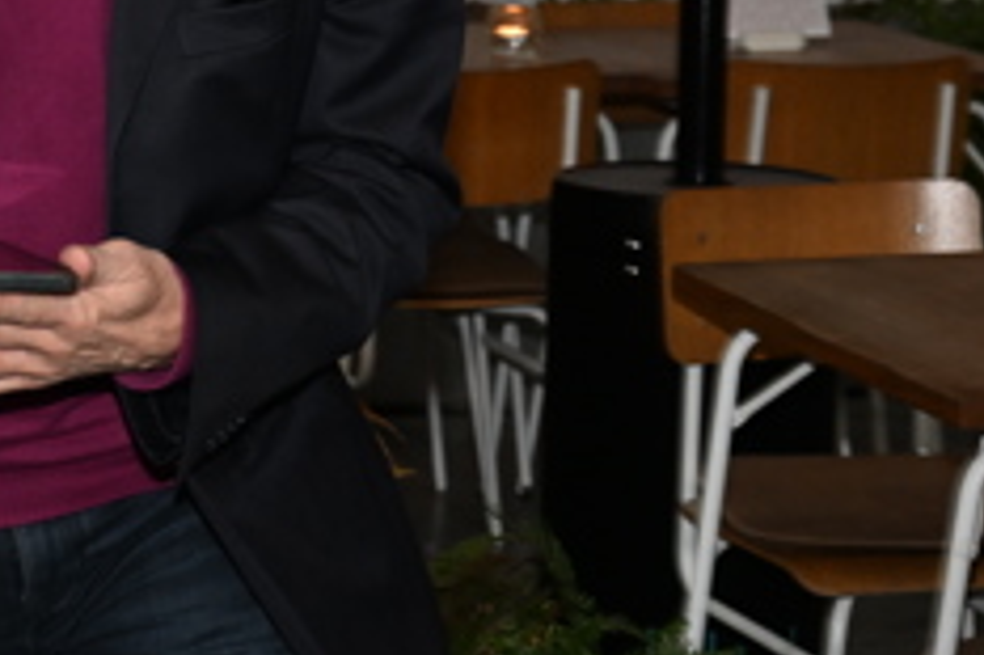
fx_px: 4124
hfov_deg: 13.5
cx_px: 127
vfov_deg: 9.0
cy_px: 13
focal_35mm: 151
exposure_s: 1/125
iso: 2000
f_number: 5.6
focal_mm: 51
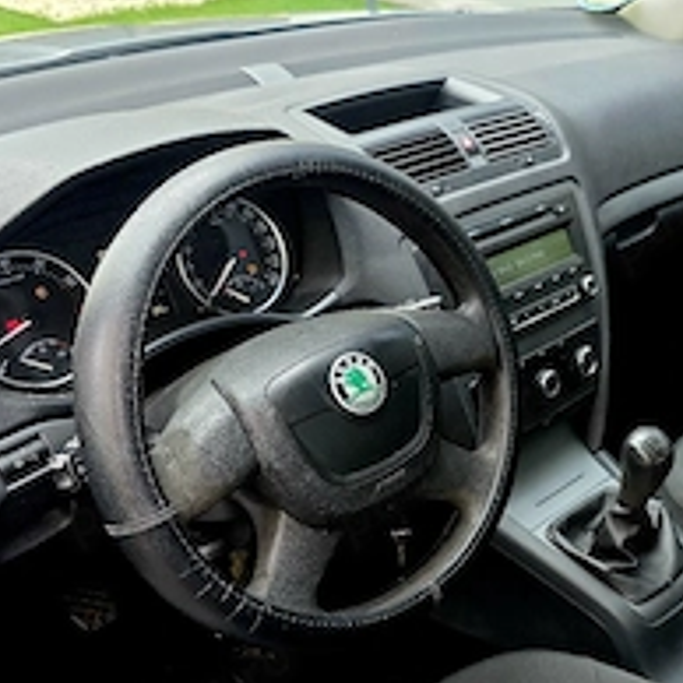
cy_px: 496
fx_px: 938
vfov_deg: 39.2
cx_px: 521
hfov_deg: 38.9
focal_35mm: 42
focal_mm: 6.3
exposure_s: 1/182
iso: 80
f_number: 1.7
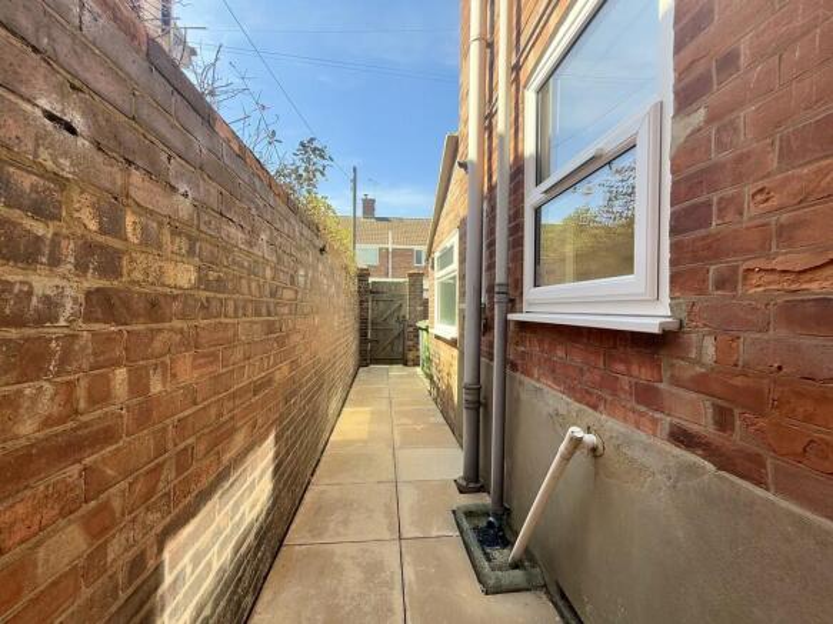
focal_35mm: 14
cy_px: 312
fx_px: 337
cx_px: 416
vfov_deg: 85.7
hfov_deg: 102.1
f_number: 2.2
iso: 64
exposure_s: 1/395
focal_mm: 2.22
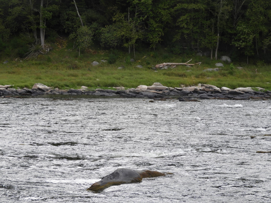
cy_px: 102
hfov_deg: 18.7
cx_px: 136
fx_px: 822
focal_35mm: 105
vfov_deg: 14.1
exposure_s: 1/320
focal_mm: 18.8
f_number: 4.8
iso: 100
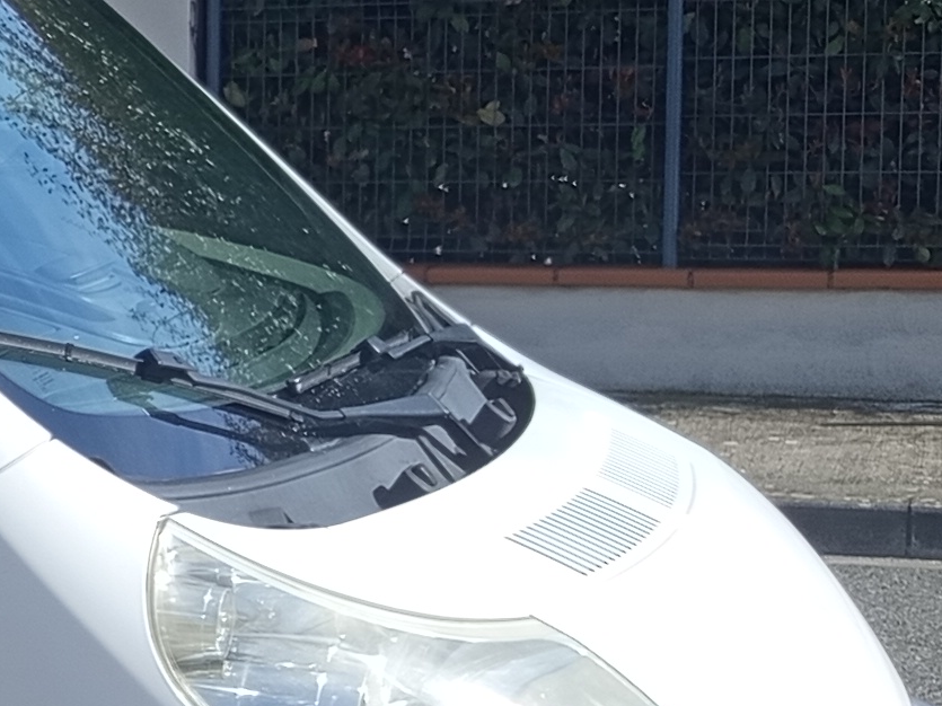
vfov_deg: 12.9
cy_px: 411
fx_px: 3129
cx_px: -1112
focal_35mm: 115
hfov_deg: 13.7
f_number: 1.7
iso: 50
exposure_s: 1/747
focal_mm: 5.24
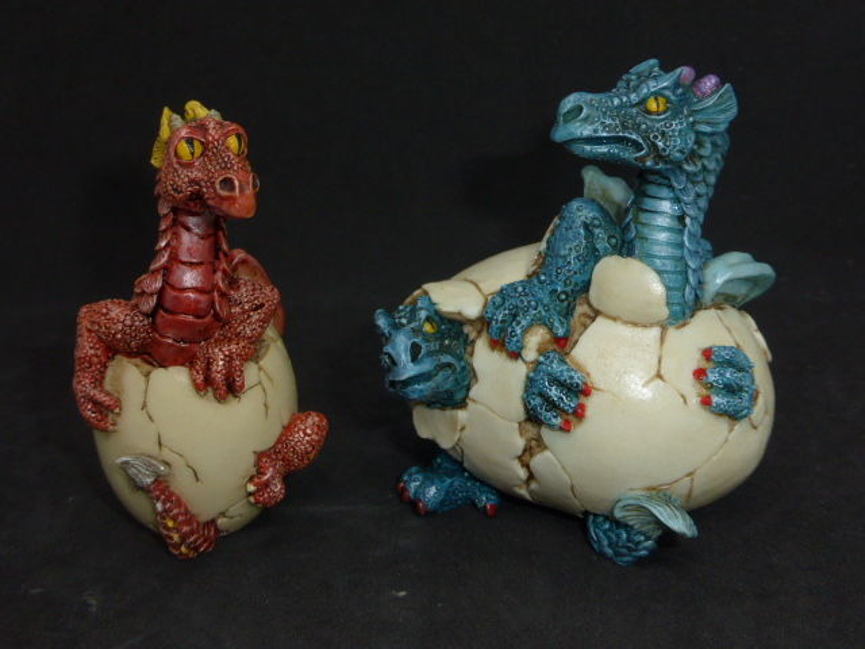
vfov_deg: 33.6
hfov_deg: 43.9
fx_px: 1075
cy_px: 324
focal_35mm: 43
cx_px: 432
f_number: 3.9
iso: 160
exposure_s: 1/60
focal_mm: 7.4
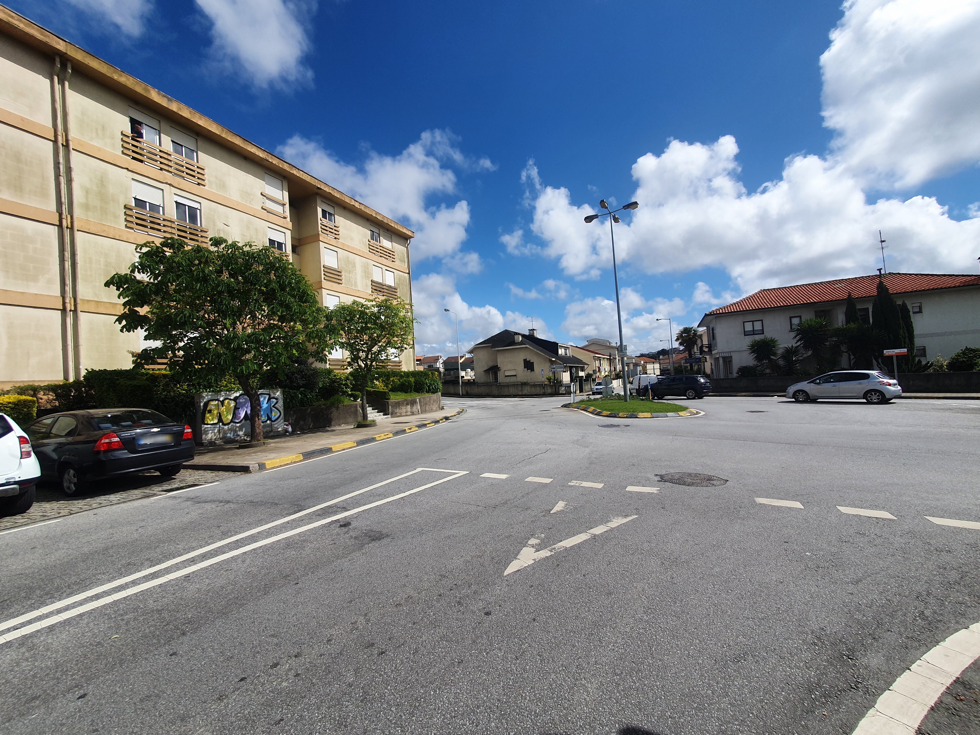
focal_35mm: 13
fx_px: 368
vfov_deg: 89.9
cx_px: 490
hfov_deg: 106.2
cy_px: 368
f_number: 2.2
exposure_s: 1/1692
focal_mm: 1.8
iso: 50
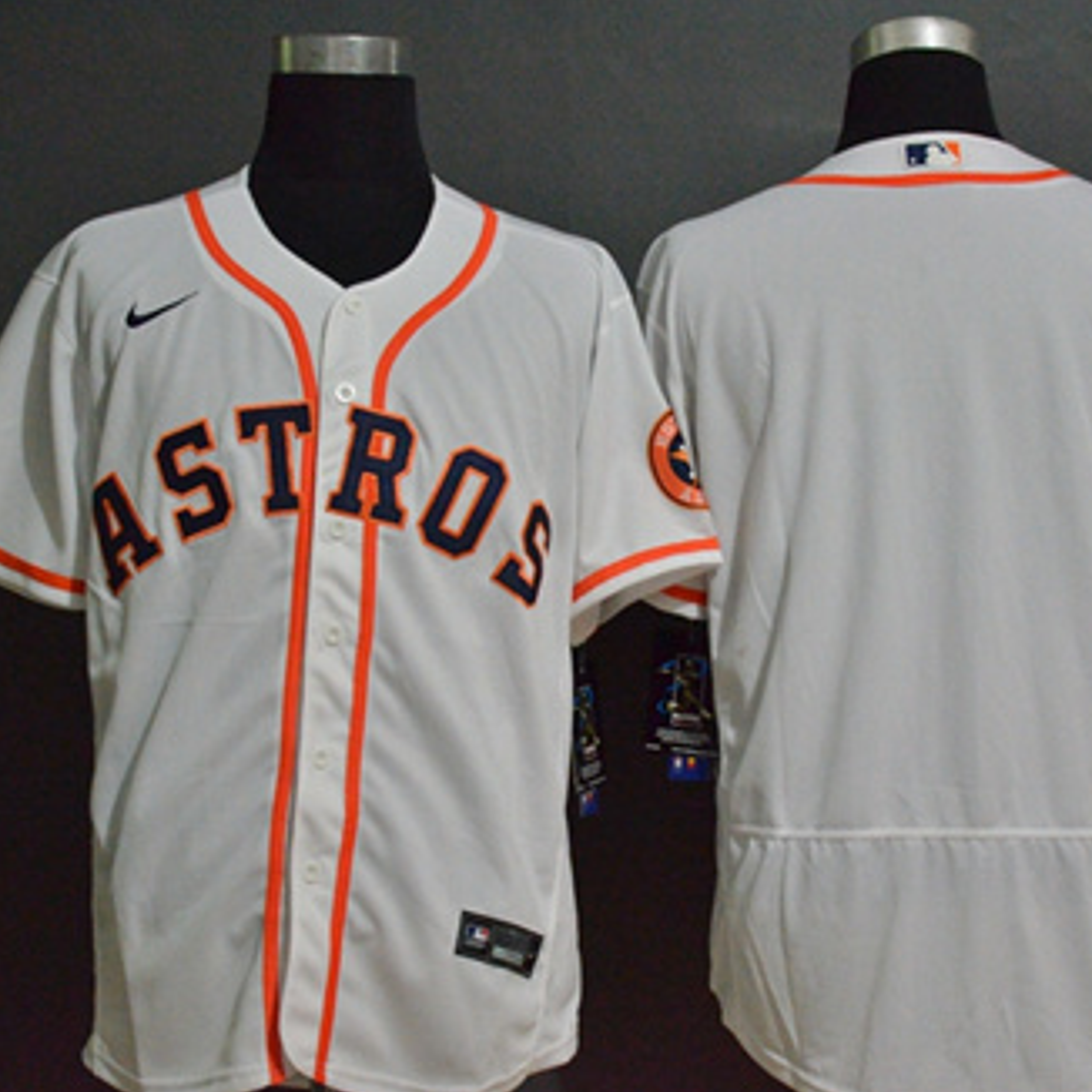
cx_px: 613
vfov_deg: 22.2
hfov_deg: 22.2
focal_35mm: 78
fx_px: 2784
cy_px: 544
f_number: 4.5
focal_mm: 40
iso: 4000
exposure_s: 1/80
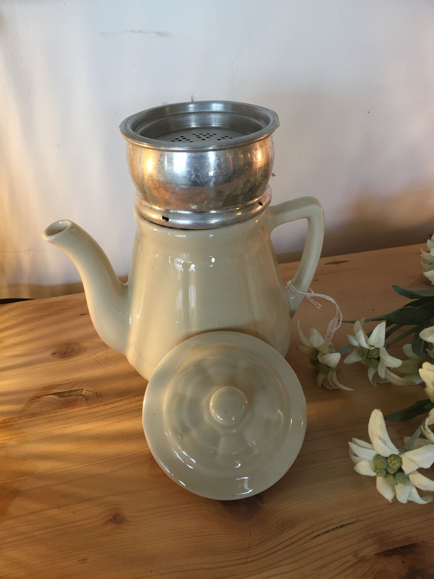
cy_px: 290
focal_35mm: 29
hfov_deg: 48.2
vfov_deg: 61.7
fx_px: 485
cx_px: 217
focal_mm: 4.15
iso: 32
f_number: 2.2
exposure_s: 1/33
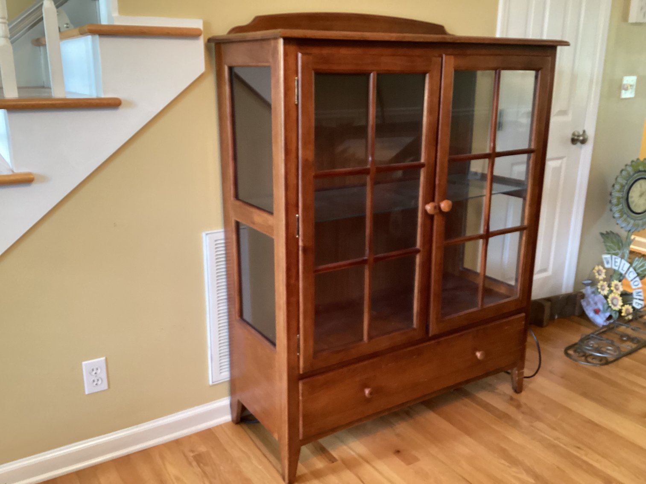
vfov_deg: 45.4
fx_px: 579
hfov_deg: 58.3
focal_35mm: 31
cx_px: 323
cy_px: 242
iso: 320
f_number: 2.4
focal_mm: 3.3
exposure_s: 1/33
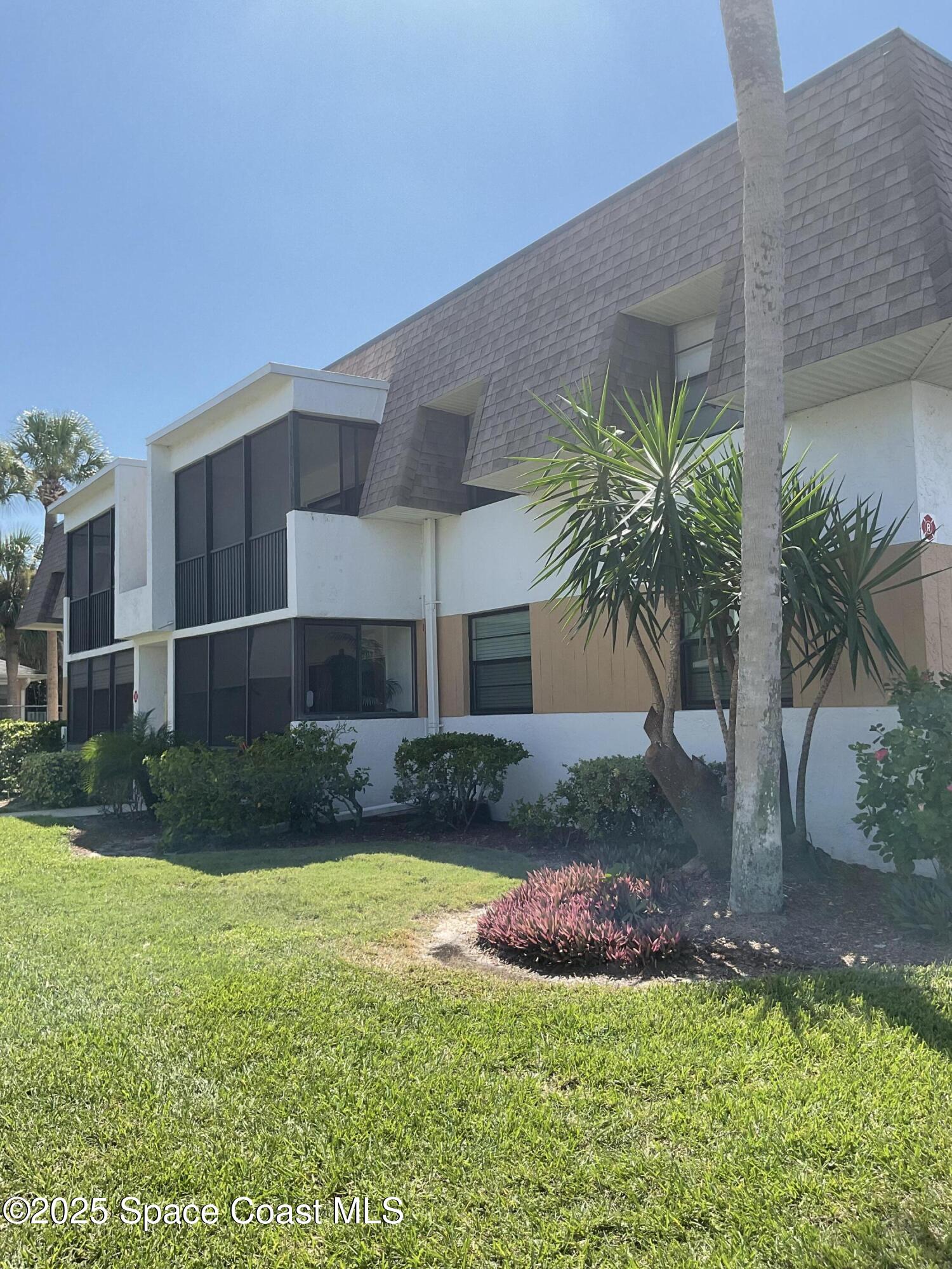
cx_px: 476
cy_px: 634
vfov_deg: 61.7
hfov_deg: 48.2
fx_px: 1063
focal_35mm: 29
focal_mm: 3
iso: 16
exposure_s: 1/1490
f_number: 1.8
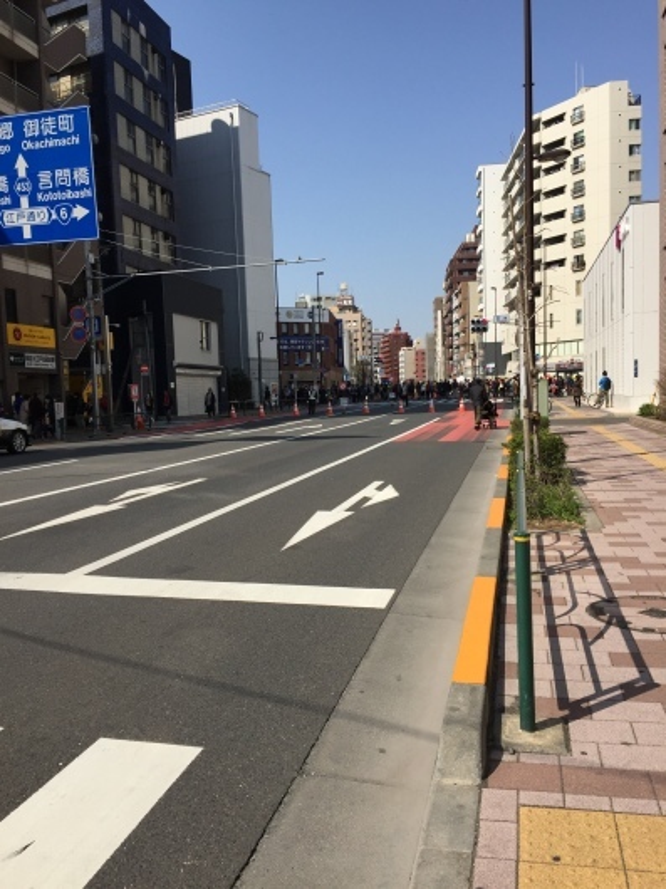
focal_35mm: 29
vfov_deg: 61.7
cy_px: 444
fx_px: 745
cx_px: 333
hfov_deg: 48.2
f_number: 2.2
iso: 32
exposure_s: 1/2639
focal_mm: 4.15
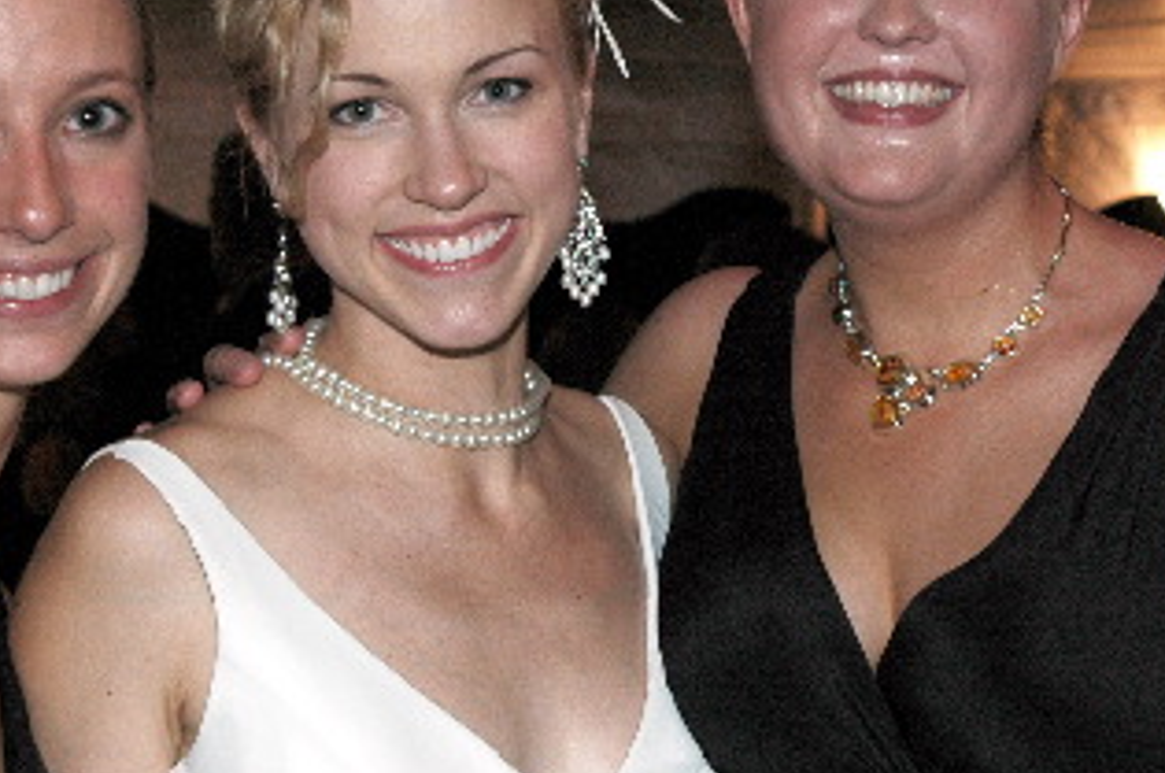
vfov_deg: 11.2
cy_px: 272
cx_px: 558
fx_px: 3942
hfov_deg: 16.8
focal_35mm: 122
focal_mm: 40
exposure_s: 1/60
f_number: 5.6
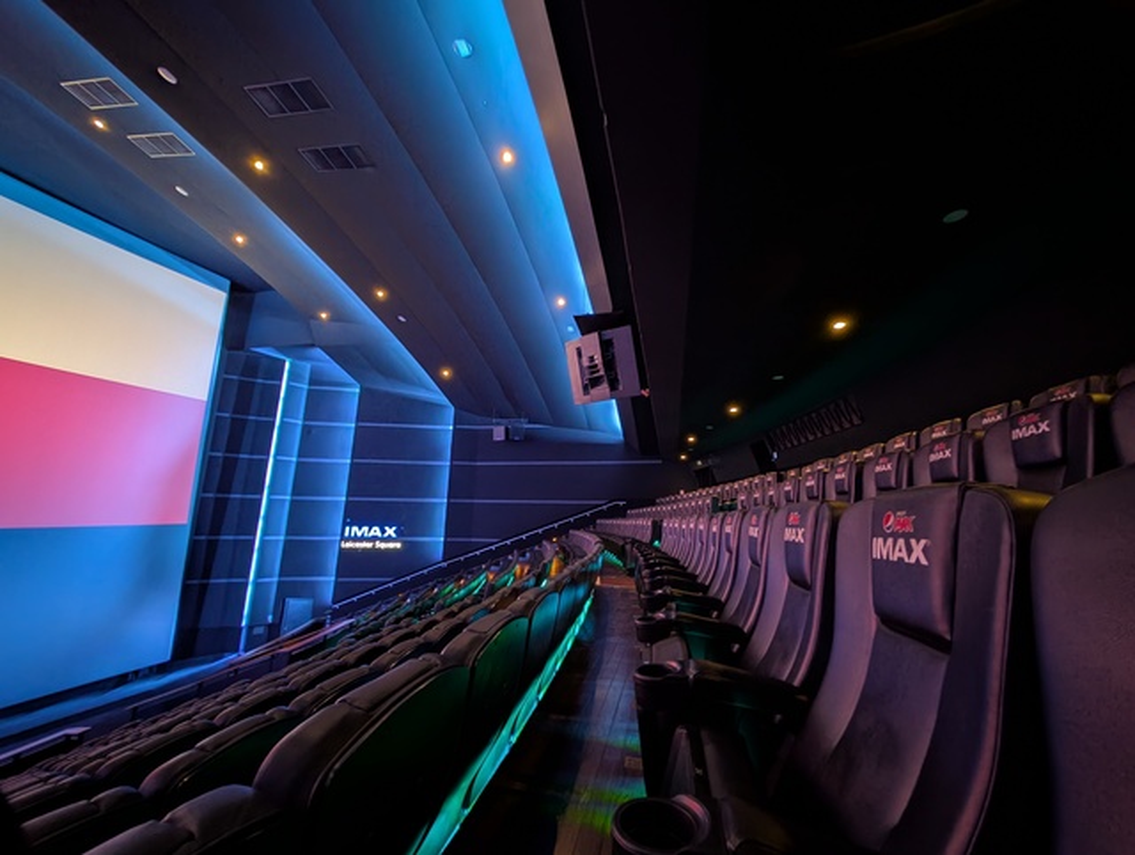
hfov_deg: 110.5
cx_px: 568
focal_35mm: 12
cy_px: 428
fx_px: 394
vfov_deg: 94.6
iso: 192
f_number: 1.95
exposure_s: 1/4.83
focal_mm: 2.23
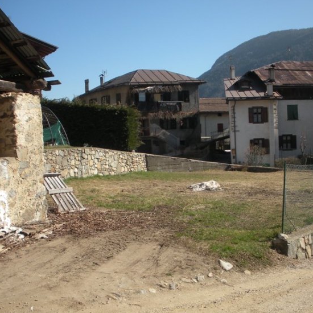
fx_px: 460
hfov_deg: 37.5
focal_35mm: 45
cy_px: 156
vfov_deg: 37.6
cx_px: 168
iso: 64
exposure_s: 1/644
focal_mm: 6.3
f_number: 3.5
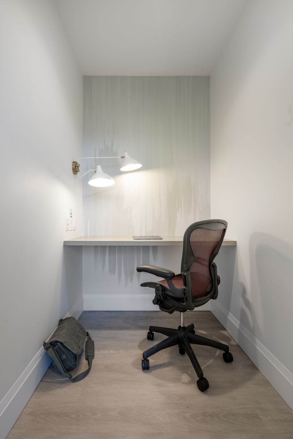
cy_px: 220
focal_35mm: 17
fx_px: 207
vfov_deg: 93.3
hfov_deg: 70.5
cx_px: 146
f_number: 7.1
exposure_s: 1/8
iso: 64
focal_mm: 17
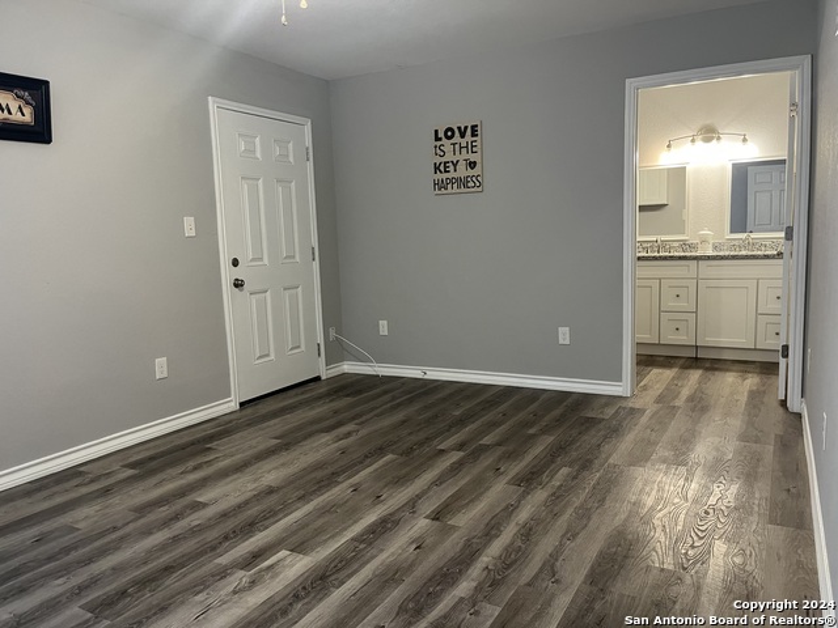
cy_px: 314
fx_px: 629
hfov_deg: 67.3
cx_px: 419
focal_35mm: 26
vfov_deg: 53.1
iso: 200
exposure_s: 1/60
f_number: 1.6
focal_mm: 5.1
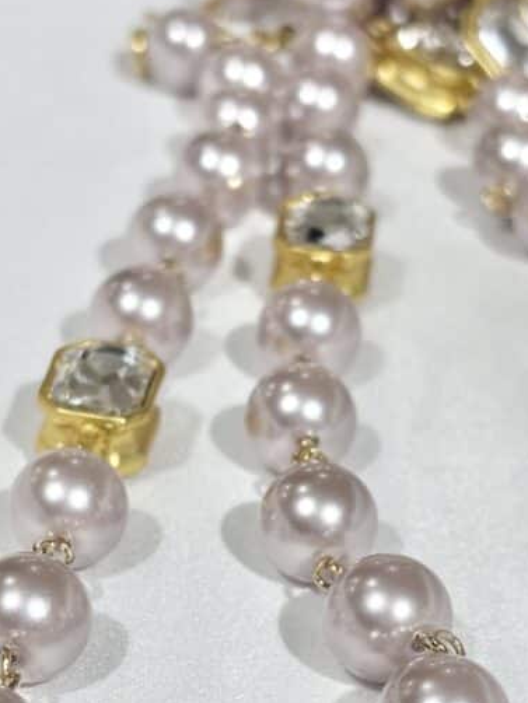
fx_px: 2154
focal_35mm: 106
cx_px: 266
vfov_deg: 18.4
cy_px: 508
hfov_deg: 14.0
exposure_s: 1/174
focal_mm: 5.96
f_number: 1.6
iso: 32
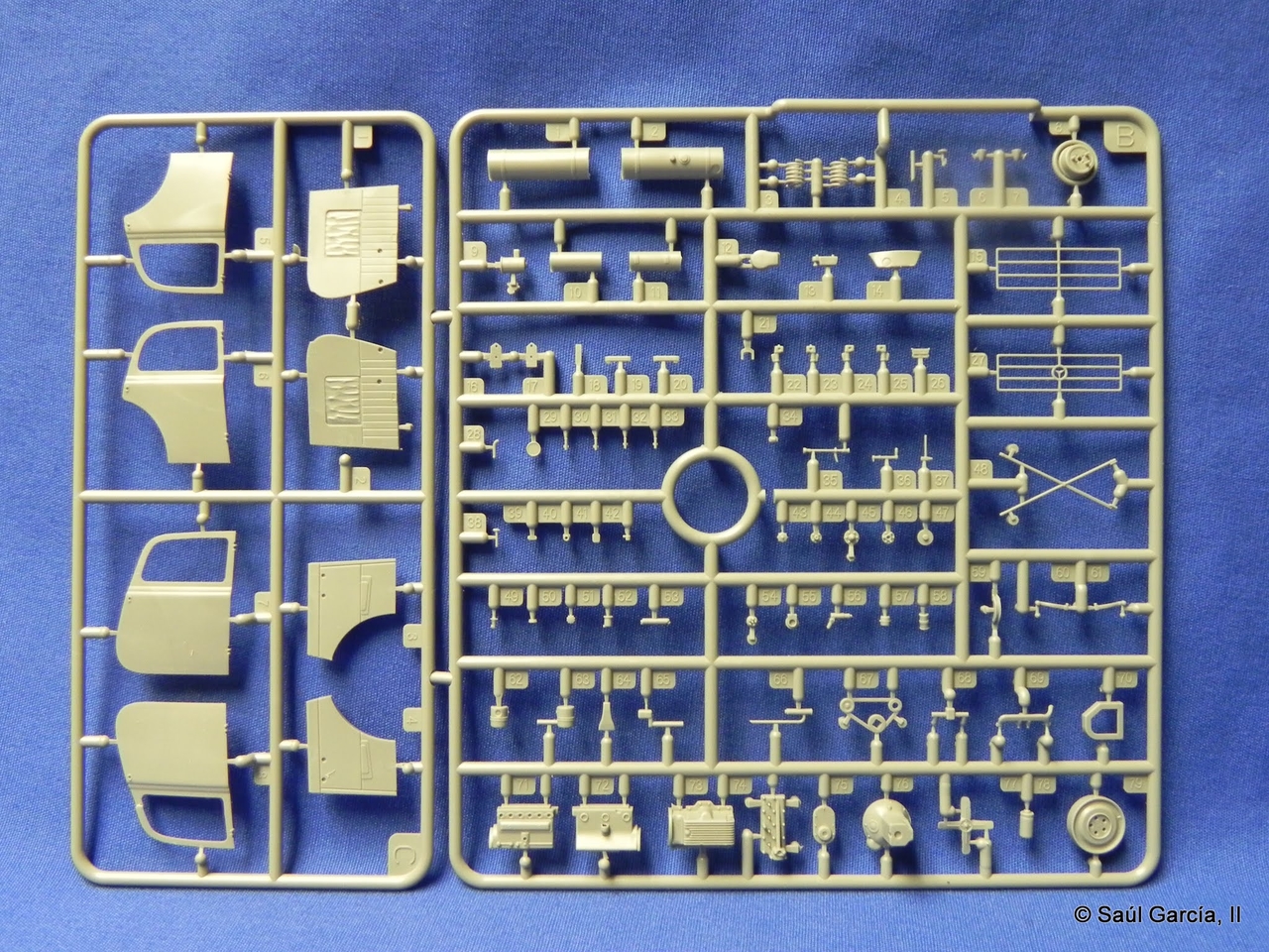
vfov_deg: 42.9
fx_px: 1210
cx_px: 634
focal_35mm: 33
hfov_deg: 55.4
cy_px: 476
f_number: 2.8
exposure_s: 1/20.2
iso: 400
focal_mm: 5.9
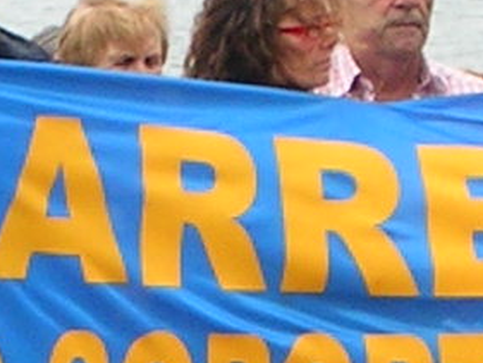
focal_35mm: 837
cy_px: 490
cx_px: 38
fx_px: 11684
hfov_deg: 2.4
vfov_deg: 1.8
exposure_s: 1/167
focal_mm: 17.4
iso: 50
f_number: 4.9
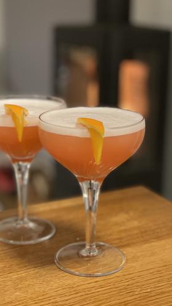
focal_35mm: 68
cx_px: 50
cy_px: 146
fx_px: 552
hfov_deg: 17.6
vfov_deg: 31.0
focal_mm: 6
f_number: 2
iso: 250
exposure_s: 1/37
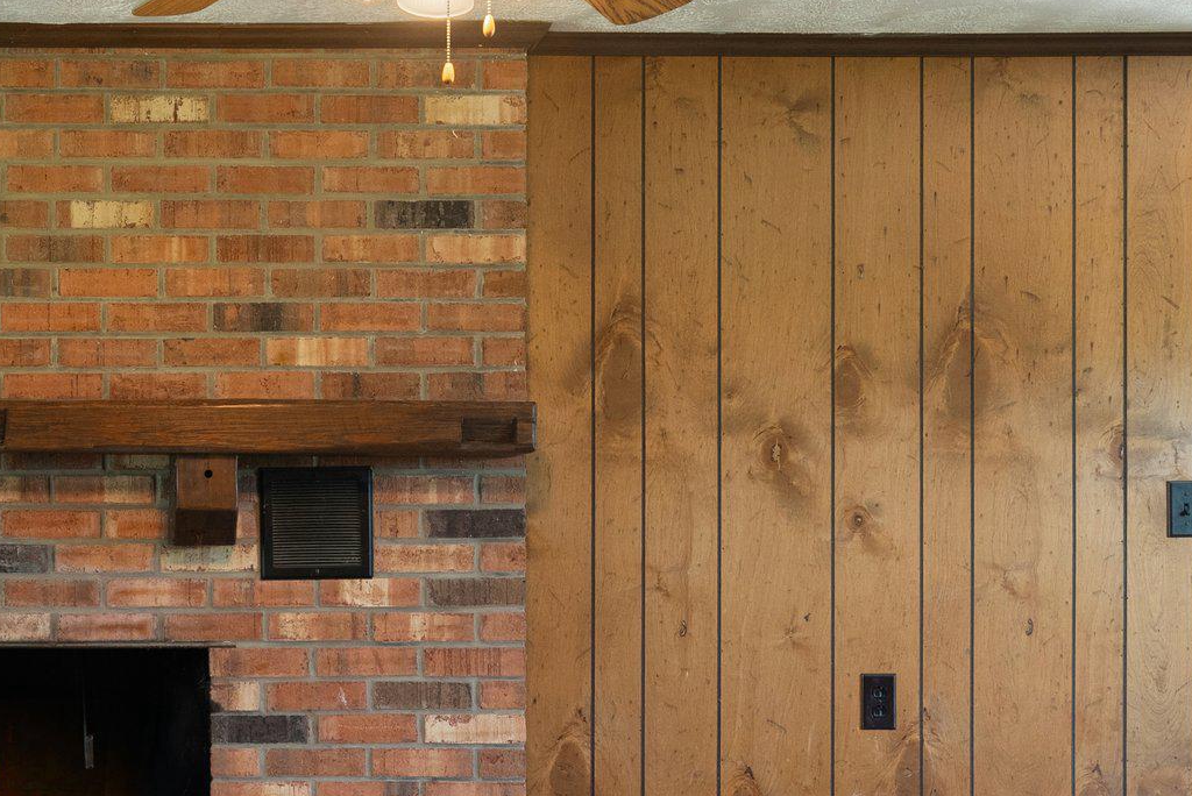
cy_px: 699
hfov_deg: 27.2
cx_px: 8
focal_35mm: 70
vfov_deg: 19.2
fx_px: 2319
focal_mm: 35
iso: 640
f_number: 8
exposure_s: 1/1.67
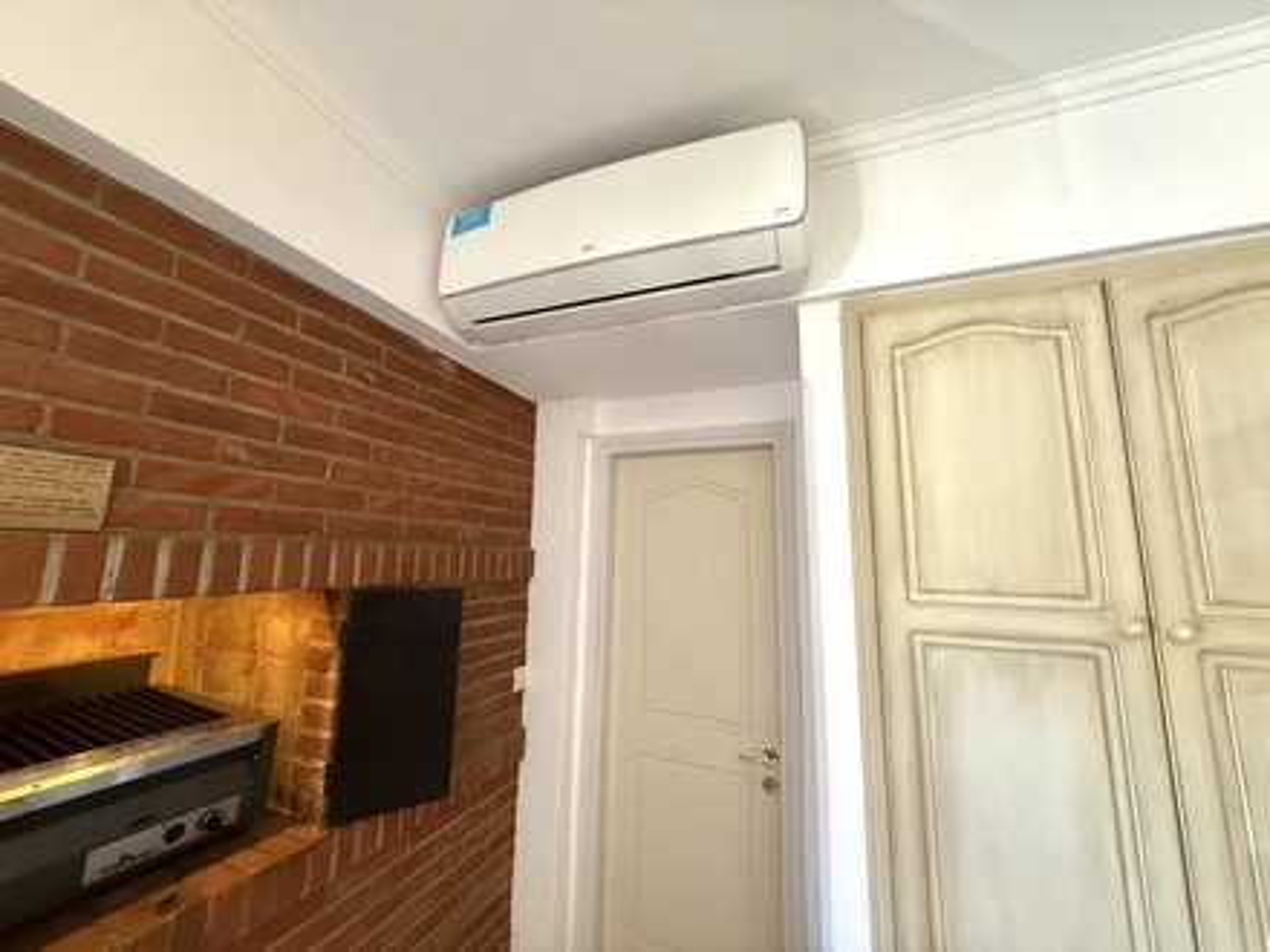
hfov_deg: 102.1
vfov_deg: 85.7
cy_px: 476
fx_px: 514
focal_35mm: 14
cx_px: 635
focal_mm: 2.22
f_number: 2.2
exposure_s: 1/50
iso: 250
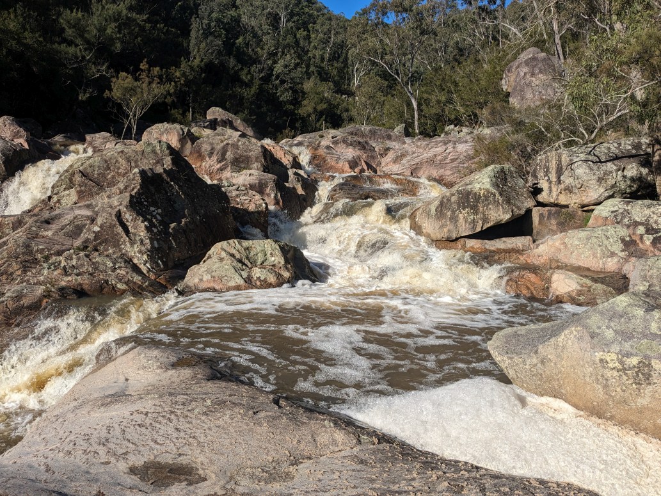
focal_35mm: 27
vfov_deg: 51.4
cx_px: 330
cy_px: 248
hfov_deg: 65.3
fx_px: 516
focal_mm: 4.38
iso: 57
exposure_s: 1/3344
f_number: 1.73
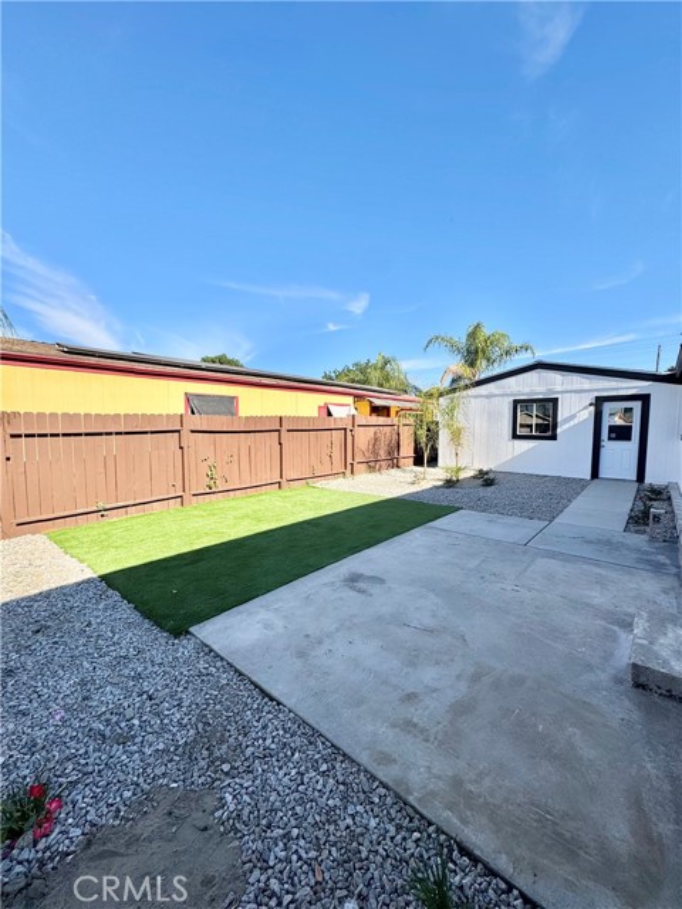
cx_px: 341
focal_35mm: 14
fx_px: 368
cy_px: 454
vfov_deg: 102.1
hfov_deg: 85.7
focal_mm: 2.22
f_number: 2.2
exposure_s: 1/1506
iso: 50
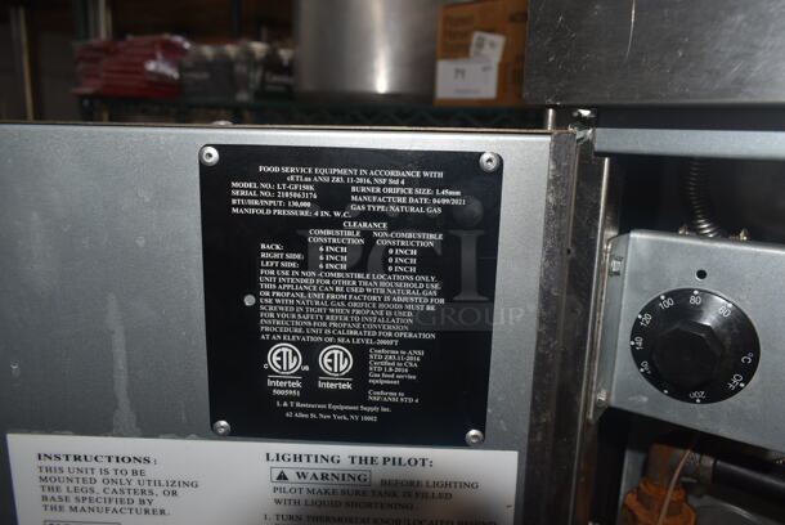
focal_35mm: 27
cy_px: 262
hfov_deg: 67.3
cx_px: 392
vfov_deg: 48.0
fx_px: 589
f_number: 5.6
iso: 200
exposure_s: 1/30
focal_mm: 18
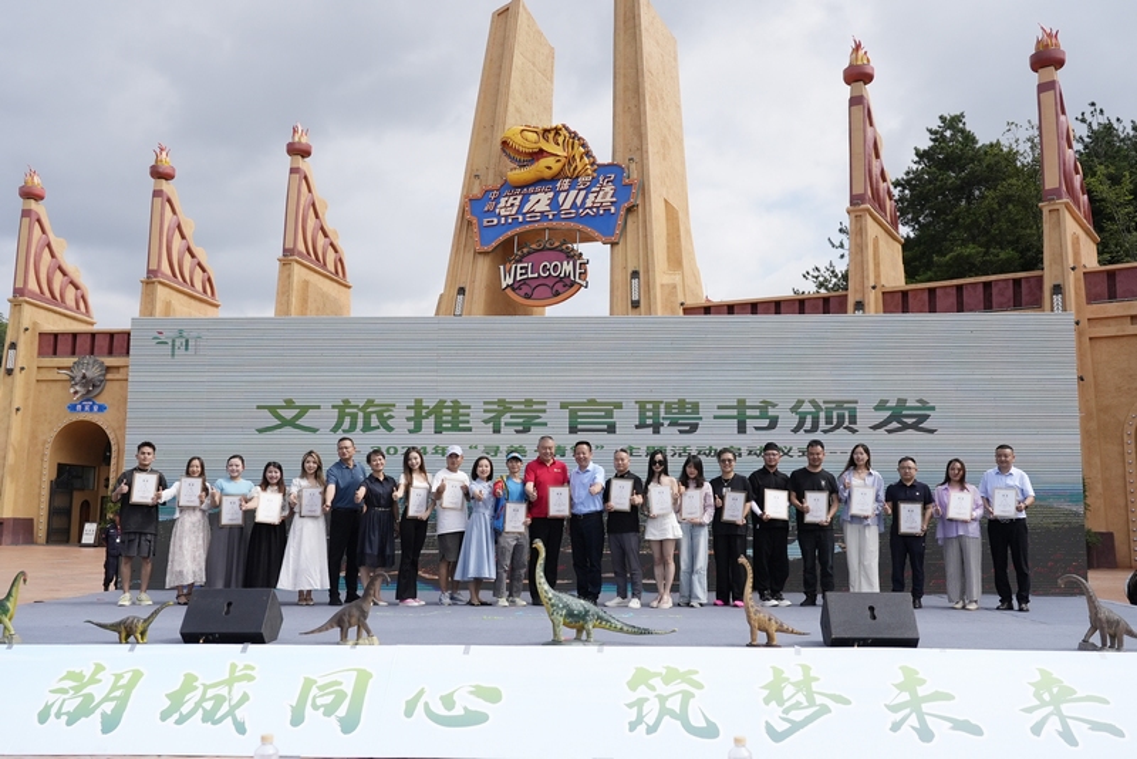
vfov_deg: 38.9
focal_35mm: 34
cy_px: 380
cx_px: 568
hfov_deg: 55.8
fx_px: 1074
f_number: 5.6
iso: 1000
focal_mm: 34
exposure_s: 1/4000
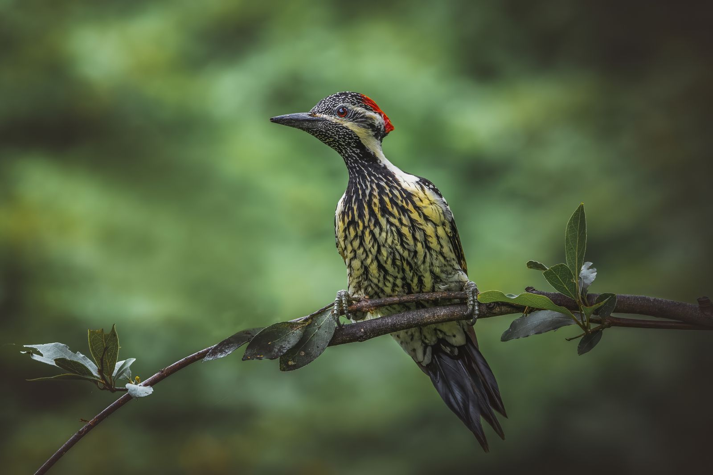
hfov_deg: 3.8
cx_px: 356
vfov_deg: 2.5
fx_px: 10692
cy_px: 238
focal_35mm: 540
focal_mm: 360
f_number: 7.1
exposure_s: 1/800
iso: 1400
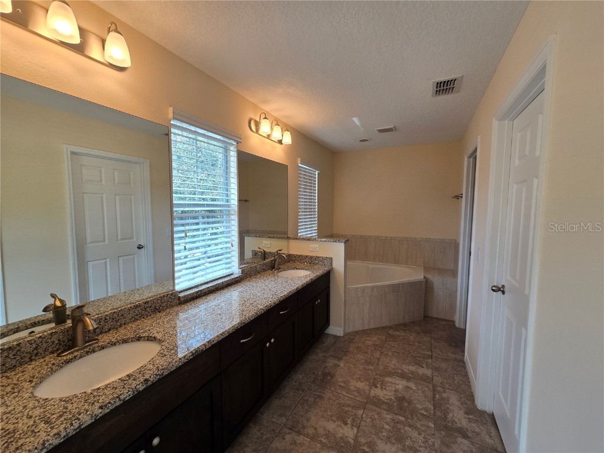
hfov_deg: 106.2
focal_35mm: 13
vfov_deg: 89.9
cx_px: 302
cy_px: 226
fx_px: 227
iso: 80
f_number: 2.2
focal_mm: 2.2
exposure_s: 1/120
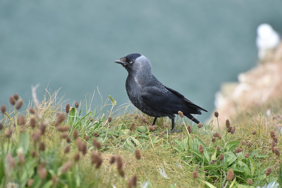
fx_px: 2351
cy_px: 94
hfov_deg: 6.9
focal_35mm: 300
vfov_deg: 4.6
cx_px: 141
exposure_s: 1/1600
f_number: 8
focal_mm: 300
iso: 1250
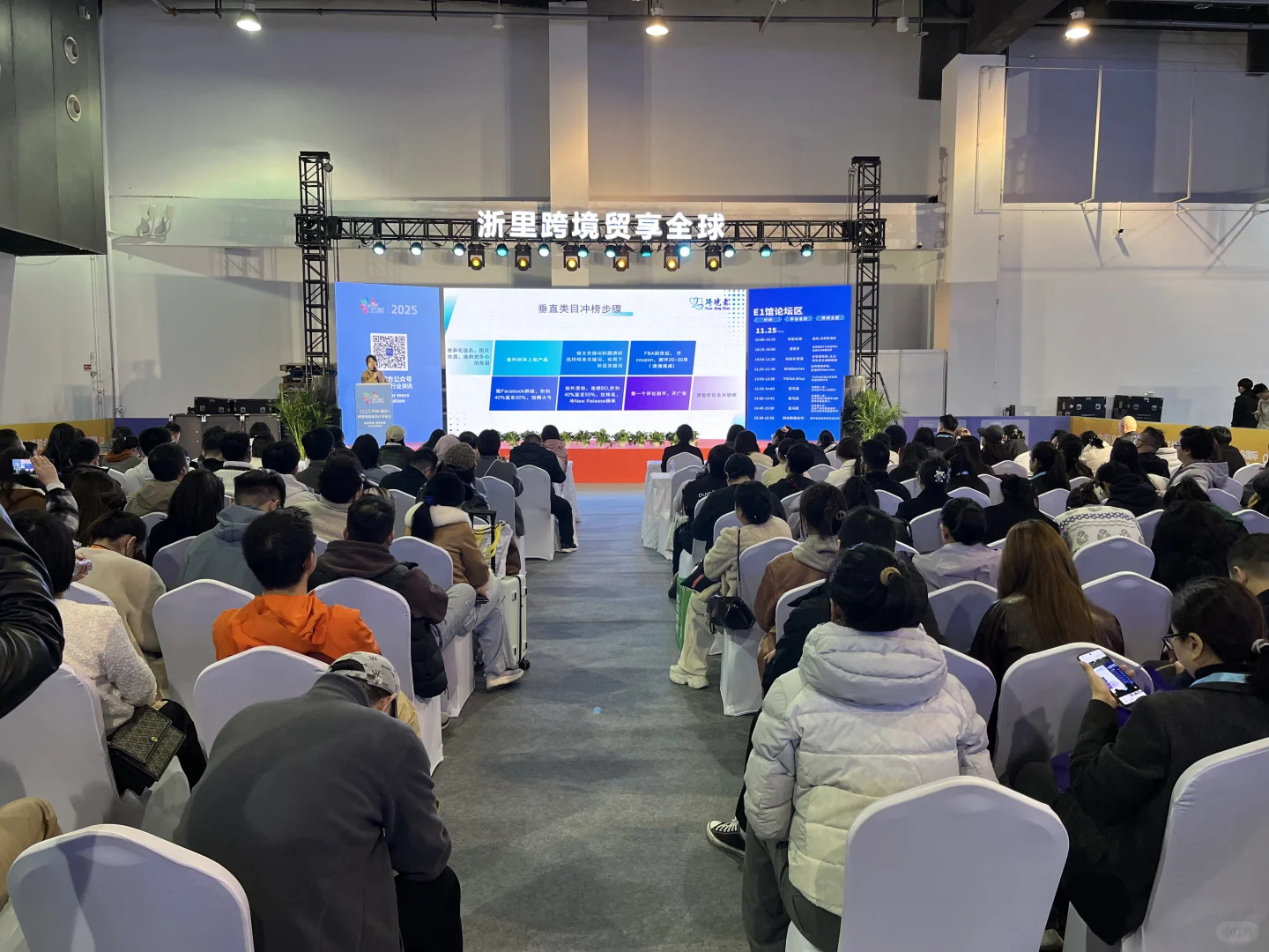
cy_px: 476
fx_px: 953
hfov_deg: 67.3
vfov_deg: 53.1
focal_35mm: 26
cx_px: 634
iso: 100
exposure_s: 1/100
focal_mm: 5.1
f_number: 1.6
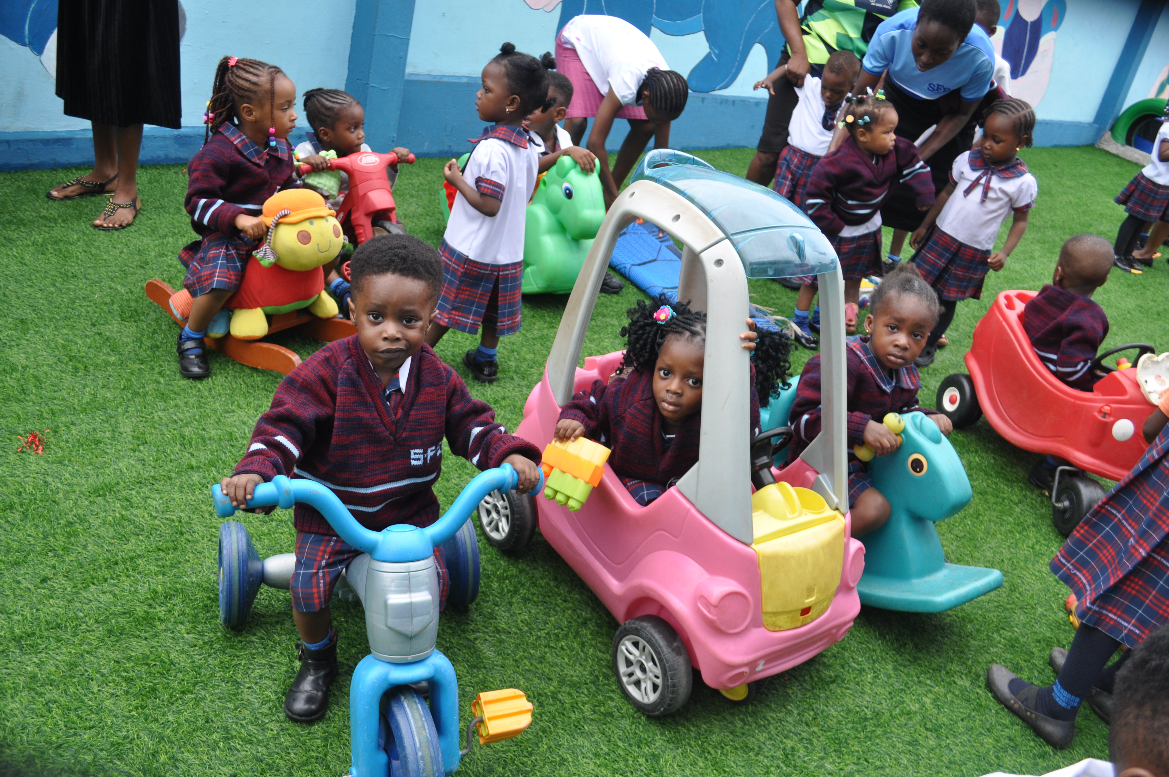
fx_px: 973
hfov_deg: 62.0
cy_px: 388
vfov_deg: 43.5
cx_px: 584
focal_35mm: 30
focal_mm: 20
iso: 400
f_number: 5
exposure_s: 1/100
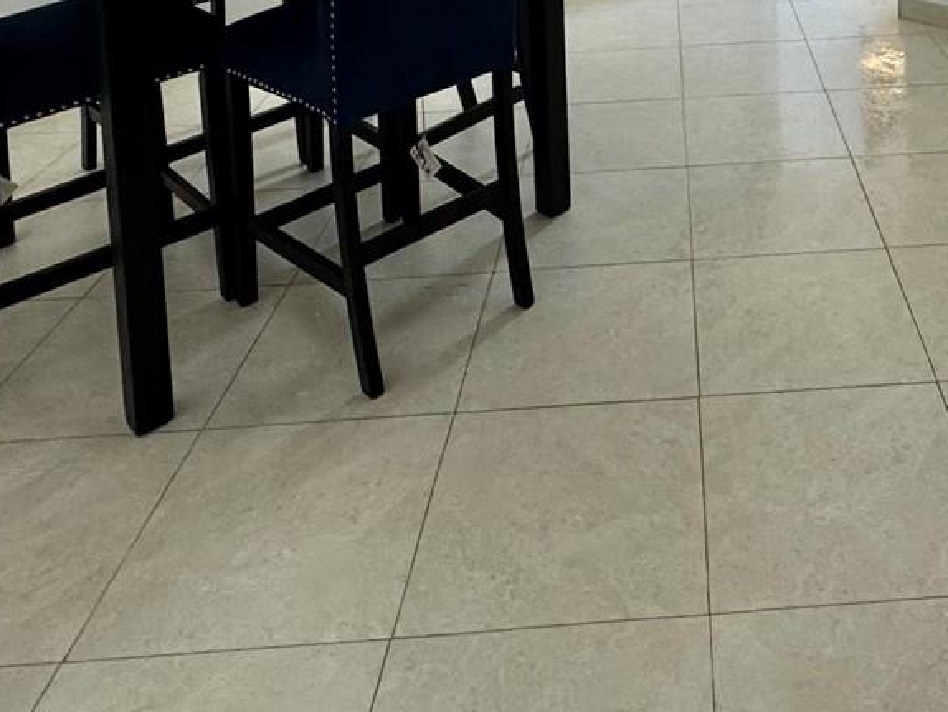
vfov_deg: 28.8
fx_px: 1069
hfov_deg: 46.0
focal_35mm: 39
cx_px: 723
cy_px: -253
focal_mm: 2.22
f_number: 2.2
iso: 200
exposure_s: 1/120
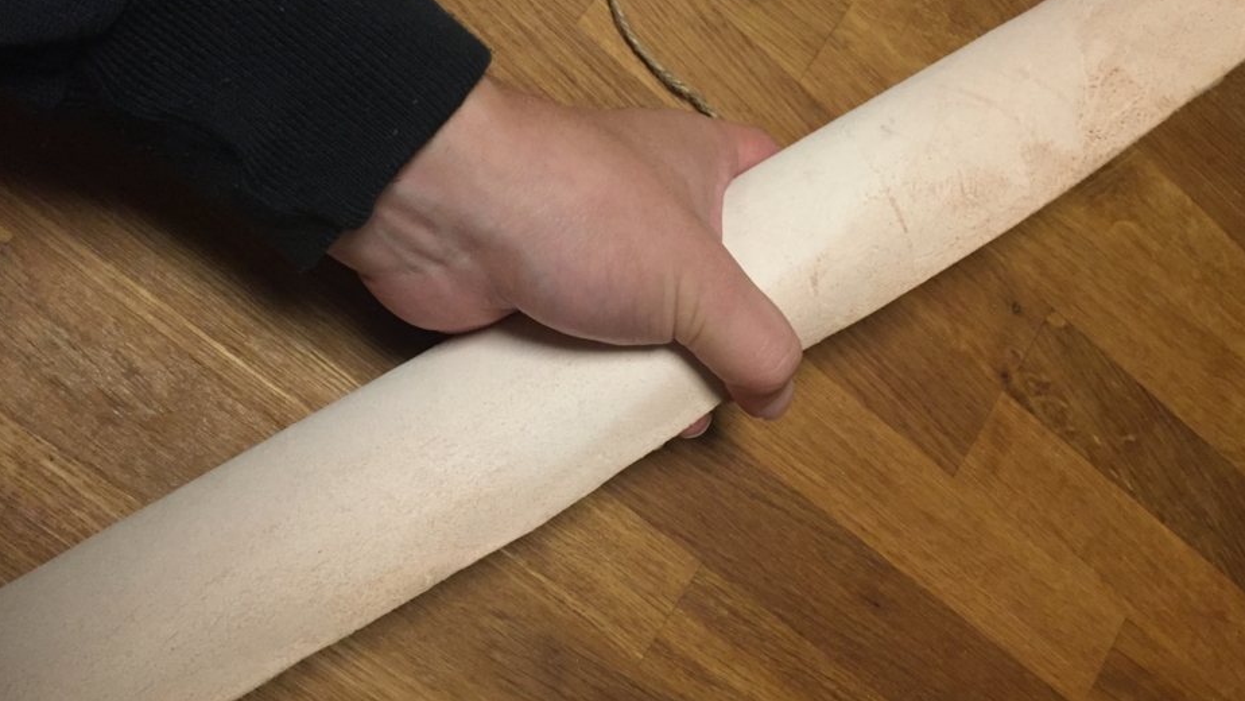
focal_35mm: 35
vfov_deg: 33.7
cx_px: 663
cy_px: 400
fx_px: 1156
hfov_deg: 56.6
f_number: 2.2
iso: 125
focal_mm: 4.15
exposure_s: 1/30
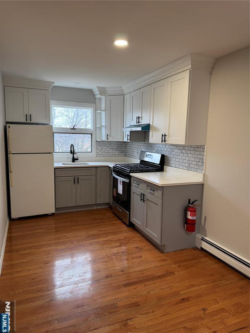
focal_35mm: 24
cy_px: 166
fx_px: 231
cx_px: 125
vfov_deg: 71.6
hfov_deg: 56.8
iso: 125
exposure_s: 1/60
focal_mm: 6.76
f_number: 1.78
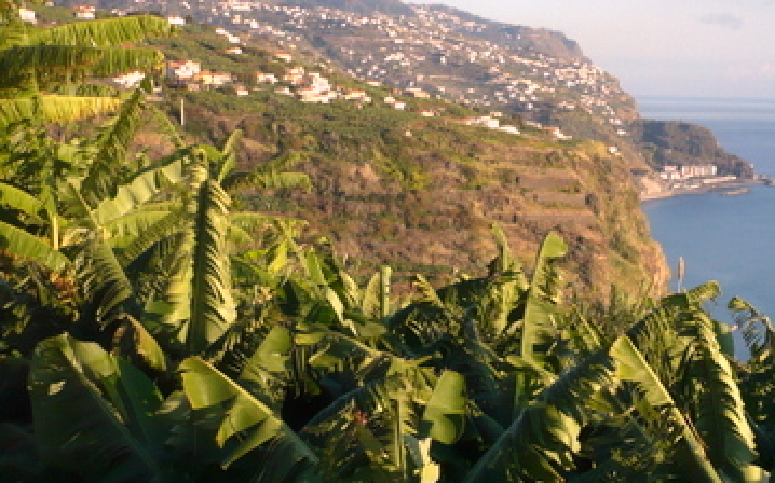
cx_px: 643
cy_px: 423
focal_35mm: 62
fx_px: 1309
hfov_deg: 31.9
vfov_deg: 20.6
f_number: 2.8
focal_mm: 5.8
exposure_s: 1/800
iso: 100
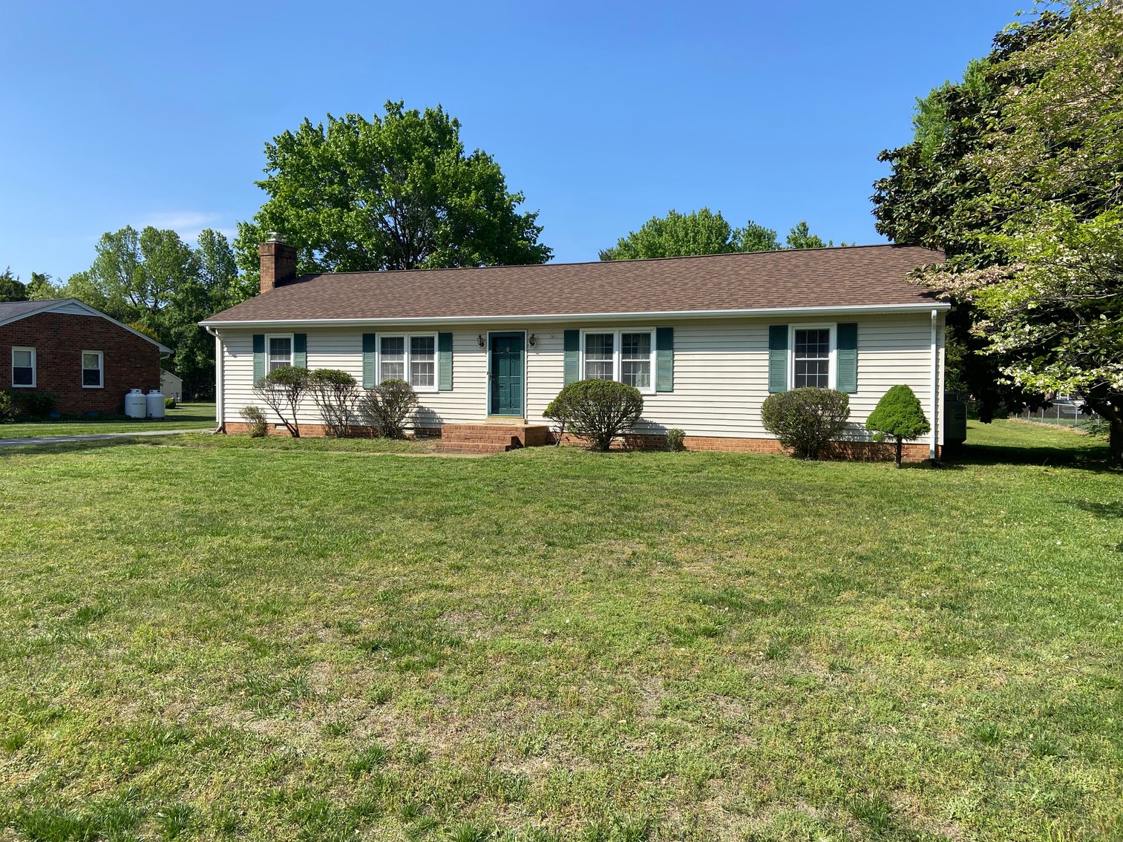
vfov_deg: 53.1
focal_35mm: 26
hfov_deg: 67.3
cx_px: 562
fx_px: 844
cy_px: 421
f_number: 1.8
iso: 32
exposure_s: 1/2410
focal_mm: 4.25
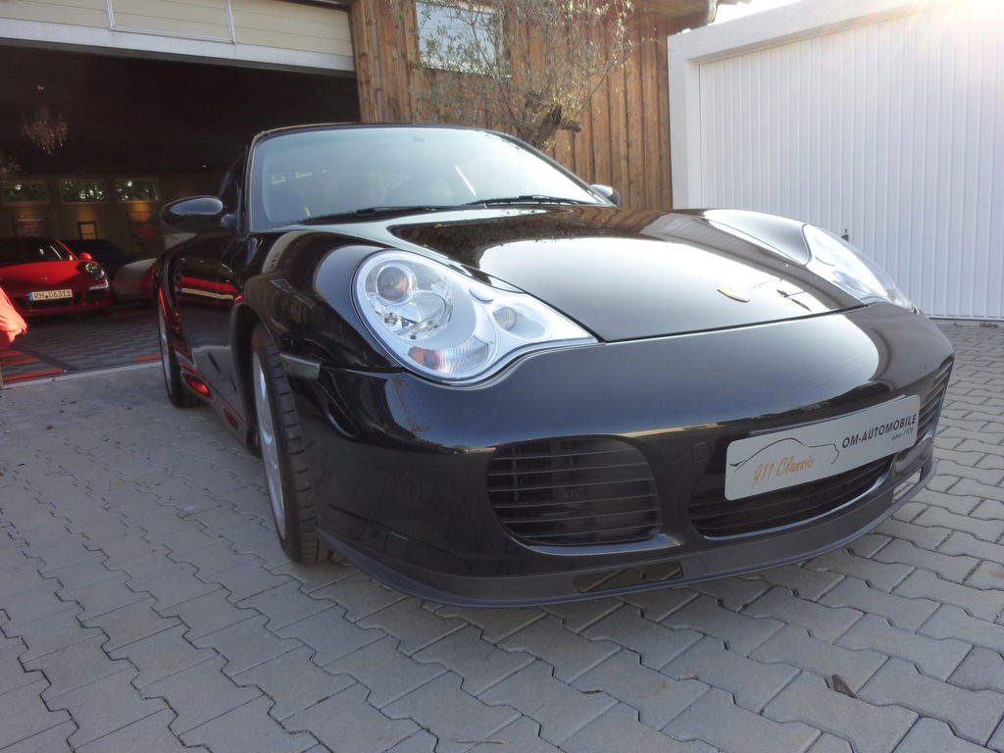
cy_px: 376
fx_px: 725
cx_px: 502
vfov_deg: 54.9
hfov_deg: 69.4
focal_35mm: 25
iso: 125
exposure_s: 1/160
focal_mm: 4.5
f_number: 3.3
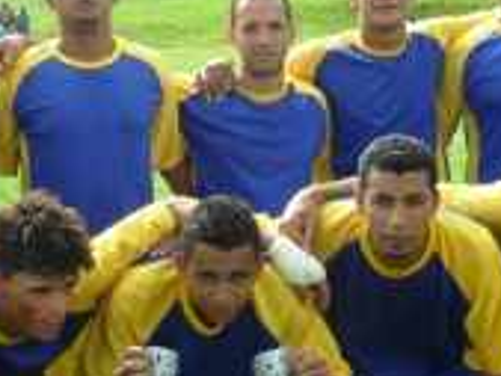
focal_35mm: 138
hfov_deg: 14.3
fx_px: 1999
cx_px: 302
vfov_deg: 10.8
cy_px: 133
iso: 100
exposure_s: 1/250
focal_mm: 9.3
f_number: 5
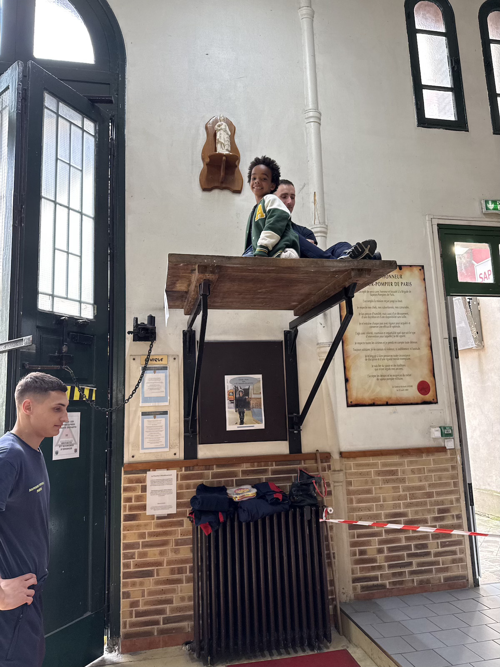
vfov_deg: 71.6
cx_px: 250
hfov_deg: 56.8
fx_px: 462
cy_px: 334
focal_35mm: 24
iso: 125
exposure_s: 1/100
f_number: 1.78
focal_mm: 6.76
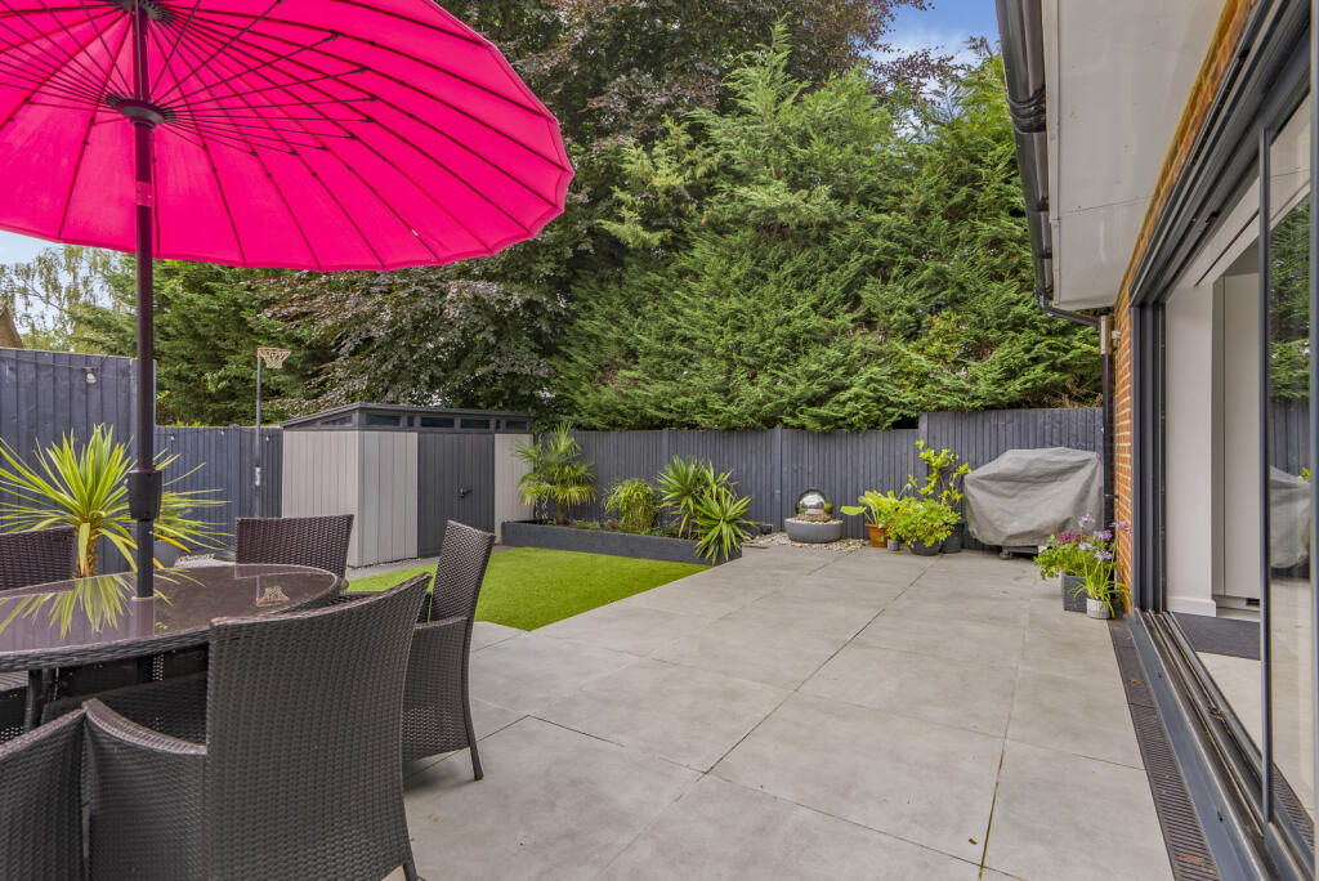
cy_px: 440
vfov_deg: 73.8
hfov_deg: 96.7
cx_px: 660
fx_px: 587
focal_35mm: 16
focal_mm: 16
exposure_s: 1/100
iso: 80
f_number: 5
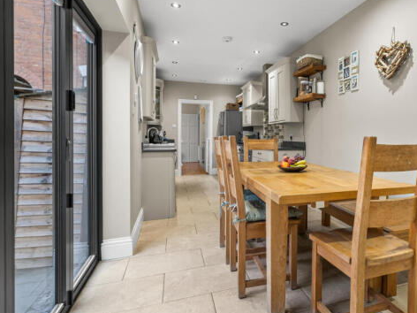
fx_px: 241
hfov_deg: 78.5
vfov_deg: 65.8
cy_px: 173
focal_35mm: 20
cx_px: 285
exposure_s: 3
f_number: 8
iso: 160
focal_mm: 10
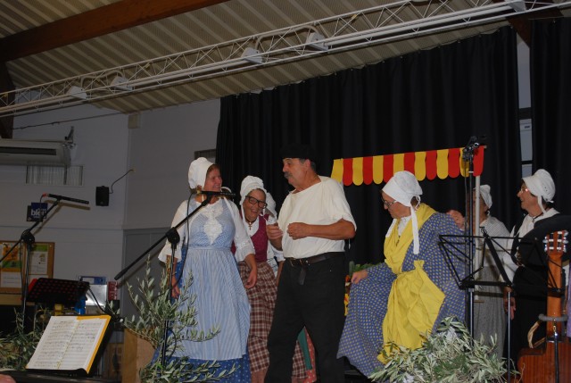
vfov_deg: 25.8
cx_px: 286
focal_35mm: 52
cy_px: 192
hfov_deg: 37.8
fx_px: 834
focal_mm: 35
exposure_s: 1/60
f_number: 5.3
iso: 360
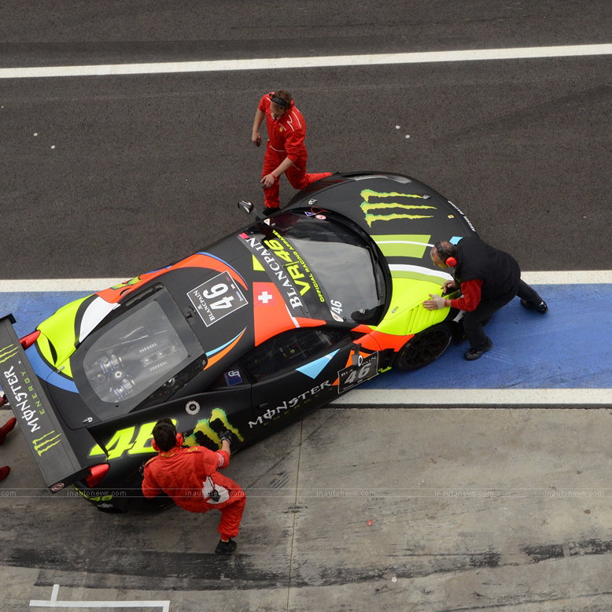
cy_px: 310
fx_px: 1020
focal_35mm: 51
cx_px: 295
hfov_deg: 33.4
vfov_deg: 33.4
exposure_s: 1/1000
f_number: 8
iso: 1000
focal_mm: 26
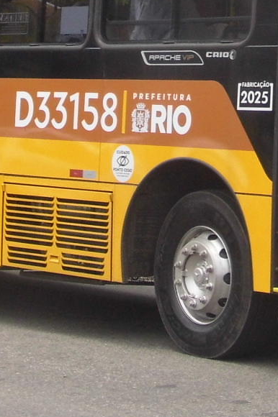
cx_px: 194
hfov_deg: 8.7
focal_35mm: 158
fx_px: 1832
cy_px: 13
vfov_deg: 12.9
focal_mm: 7.7
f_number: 3.5
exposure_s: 1/1000
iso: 100
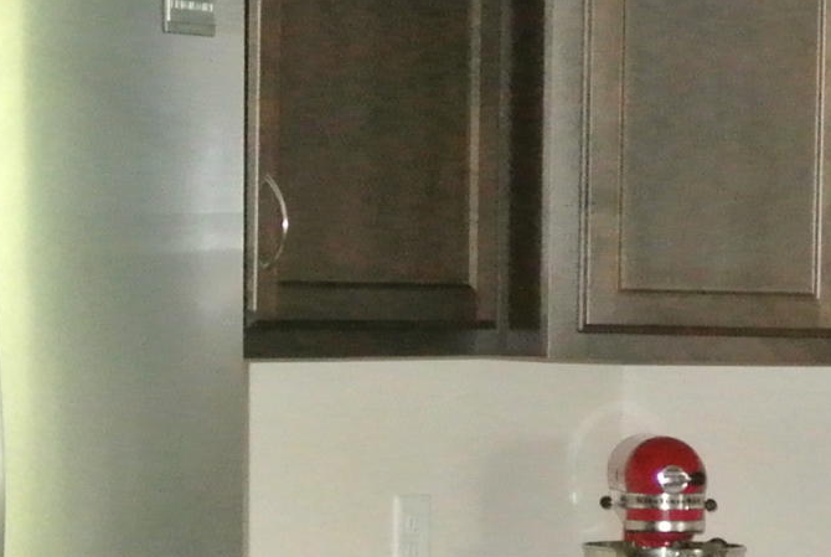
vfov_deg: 7.7
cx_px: 1188
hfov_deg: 11.1
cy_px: 537
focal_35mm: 179
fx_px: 4138
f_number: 4.2
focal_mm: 15.1
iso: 3200
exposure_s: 1/60
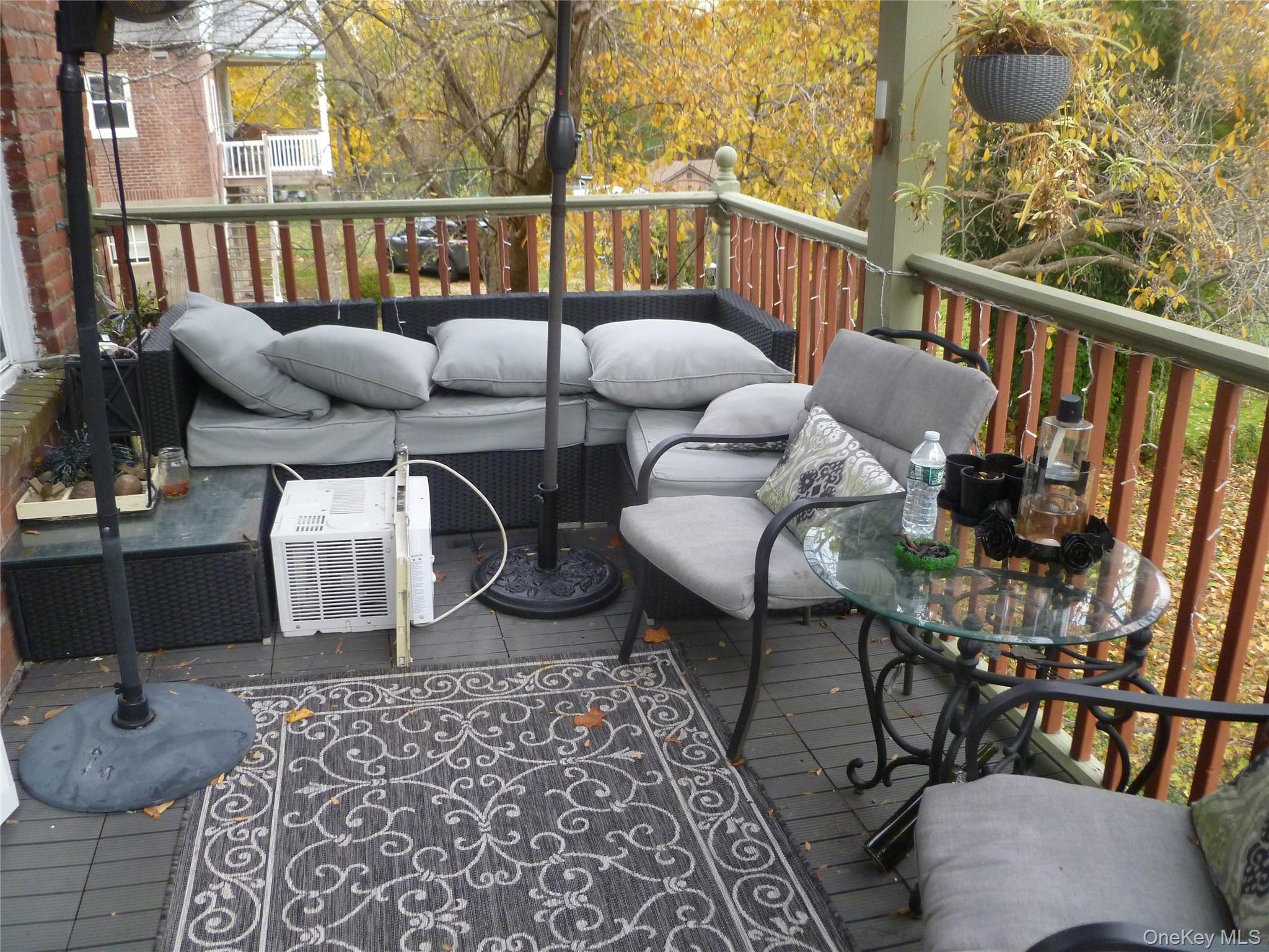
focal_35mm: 28
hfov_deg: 63.4
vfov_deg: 49.7
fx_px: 1026
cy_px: 476
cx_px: 634
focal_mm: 5
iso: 320
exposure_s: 1/200
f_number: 3.3
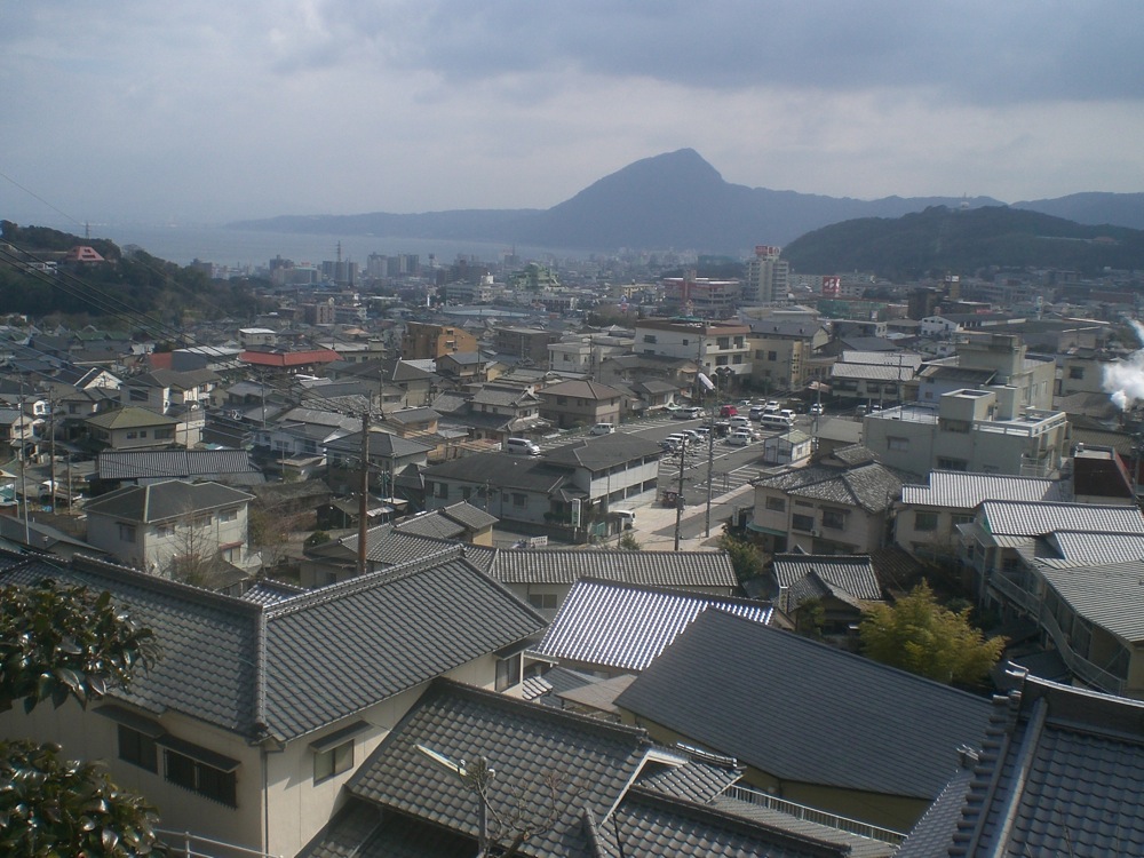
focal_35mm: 38
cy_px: 429
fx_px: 1256
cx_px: 572
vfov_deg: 37.7
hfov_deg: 49.0
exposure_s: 1/640
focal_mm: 6.3
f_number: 4.4
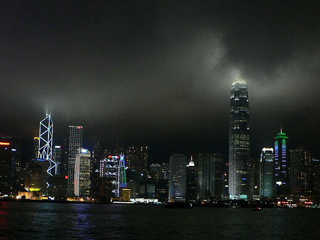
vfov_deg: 40.7
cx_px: 160
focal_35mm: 35
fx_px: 324
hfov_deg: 52.6
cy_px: 120
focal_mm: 4.6
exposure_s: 1/4
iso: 100
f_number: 2.8
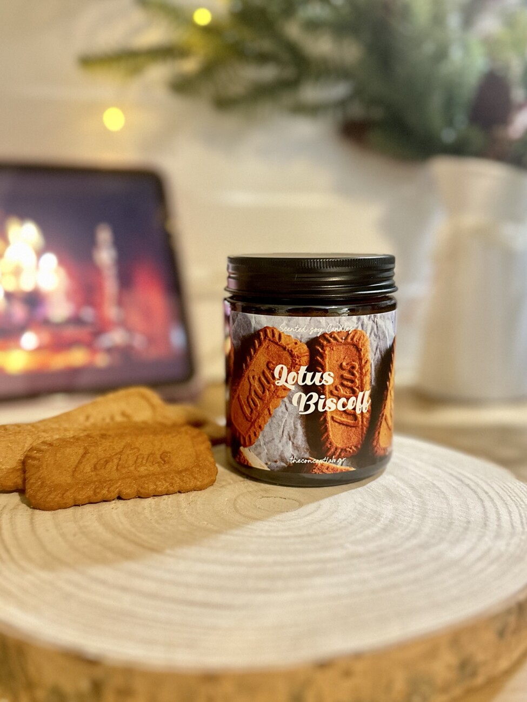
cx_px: 264
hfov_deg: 56.8
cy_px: 351
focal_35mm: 24
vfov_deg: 71.6
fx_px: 487
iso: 1000
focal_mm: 6.86
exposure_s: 1/56
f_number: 1.78
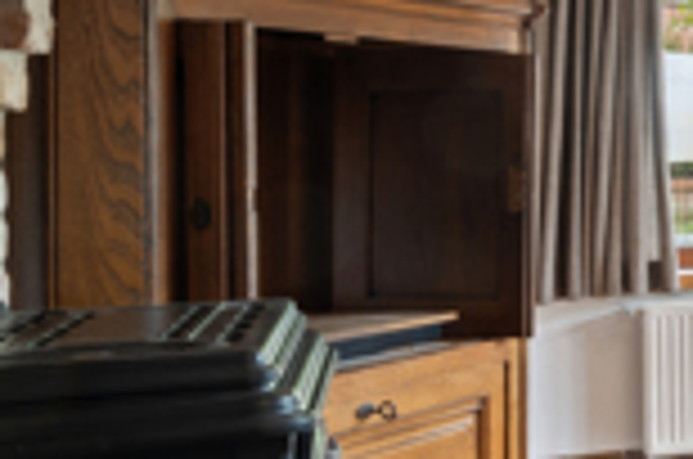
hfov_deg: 18.4
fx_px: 1486
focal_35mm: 77
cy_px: 194
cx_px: 1354
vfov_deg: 17.6
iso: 200
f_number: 11
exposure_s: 1
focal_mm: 16.5
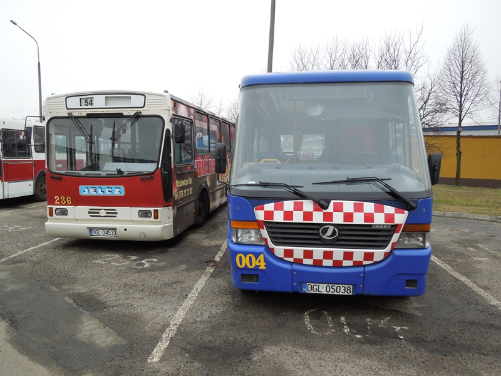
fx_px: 362
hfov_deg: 69.4
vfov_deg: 54.9
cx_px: 250
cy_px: 188
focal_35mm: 25
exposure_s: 1/160
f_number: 3.3
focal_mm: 4.5
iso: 100
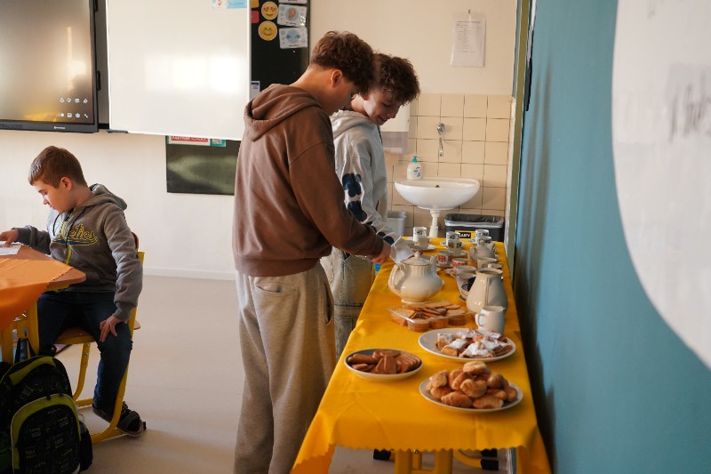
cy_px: 237
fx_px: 810
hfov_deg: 47.4
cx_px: 356
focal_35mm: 41
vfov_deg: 32.6
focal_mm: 41
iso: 4000
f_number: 4.5
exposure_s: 1/160
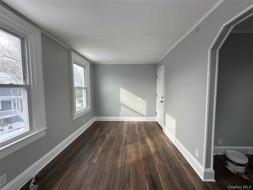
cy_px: 95
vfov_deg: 85.7
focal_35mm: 14
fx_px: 102
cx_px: 126
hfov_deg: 102.1
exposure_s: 1/138
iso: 40
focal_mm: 2.22
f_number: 2.2
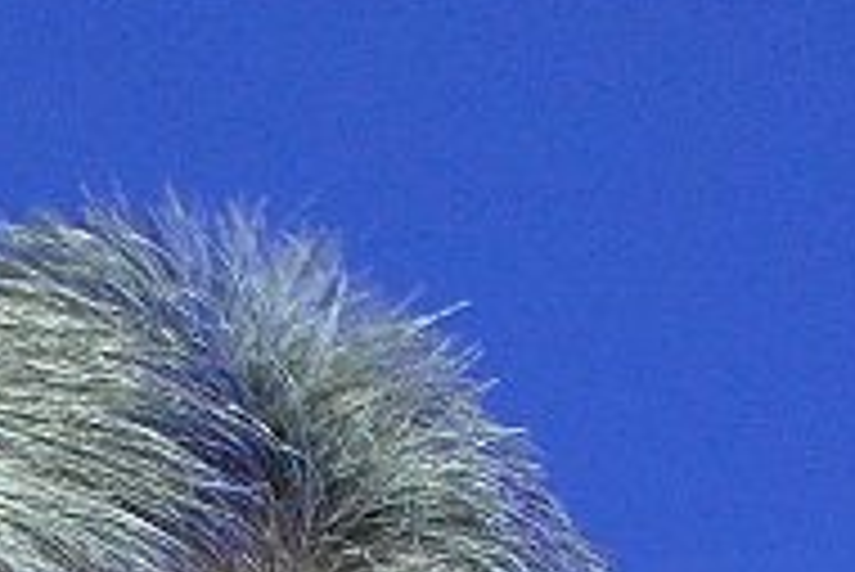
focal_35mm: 1578
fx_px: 37505
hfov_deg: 1.3
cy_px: 2115
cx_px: 4
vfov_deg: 0.9
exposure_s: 1/200
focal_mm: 200
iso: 2000
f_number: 2.8
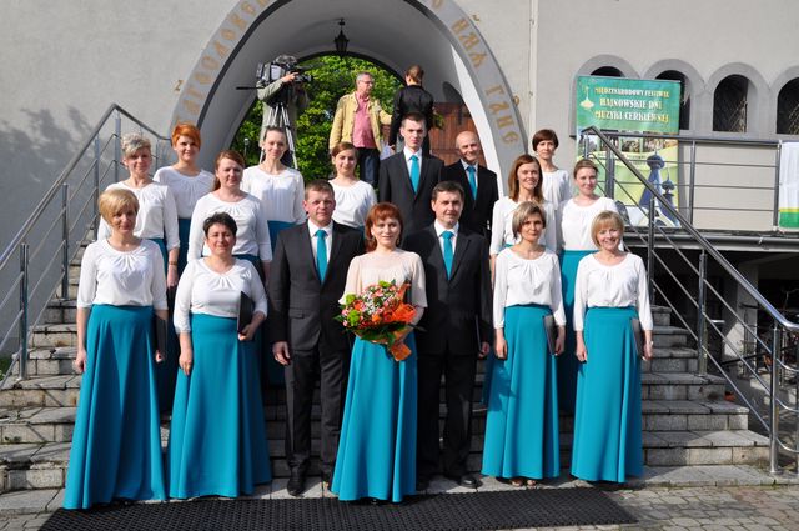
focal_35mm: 36
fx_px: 798
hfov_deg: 53.2
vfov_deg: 36.8
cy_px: 266
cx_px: 400
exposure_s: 1/400
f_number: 10
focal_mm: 24
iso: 200
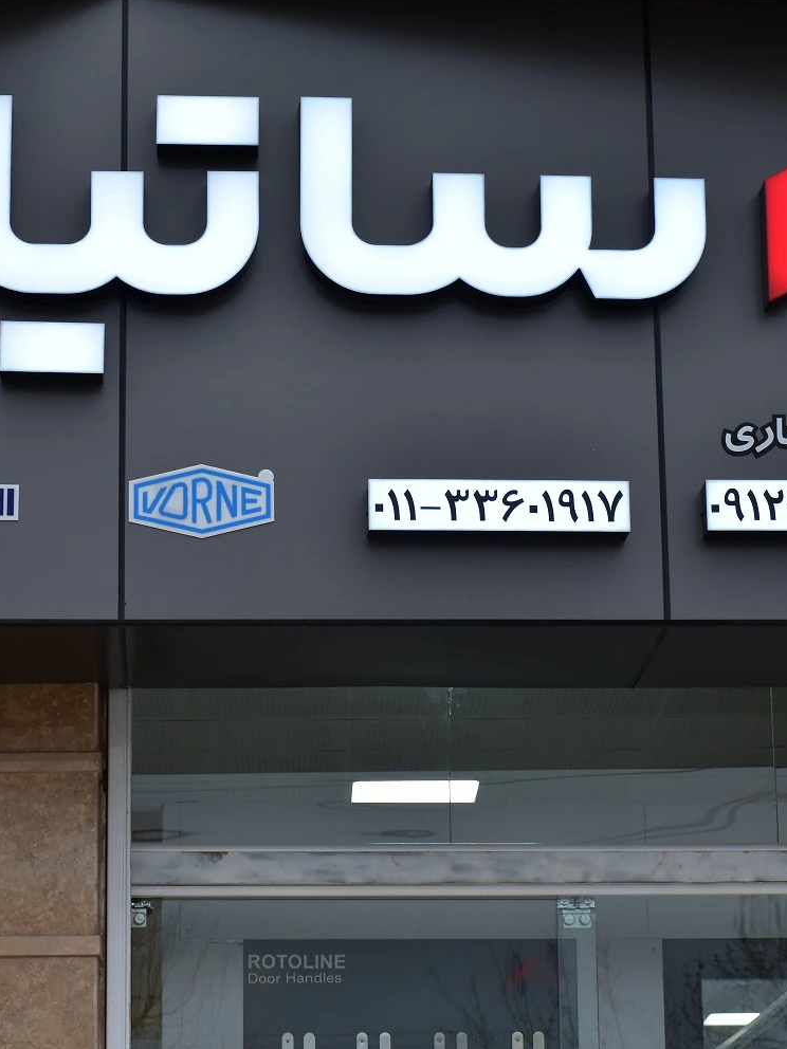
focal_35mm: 109
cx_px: 351
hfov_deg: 13.6
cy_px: 522
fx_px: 3304
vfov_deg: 18.0
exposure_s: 1/100
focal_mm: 50
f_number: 9
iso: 400
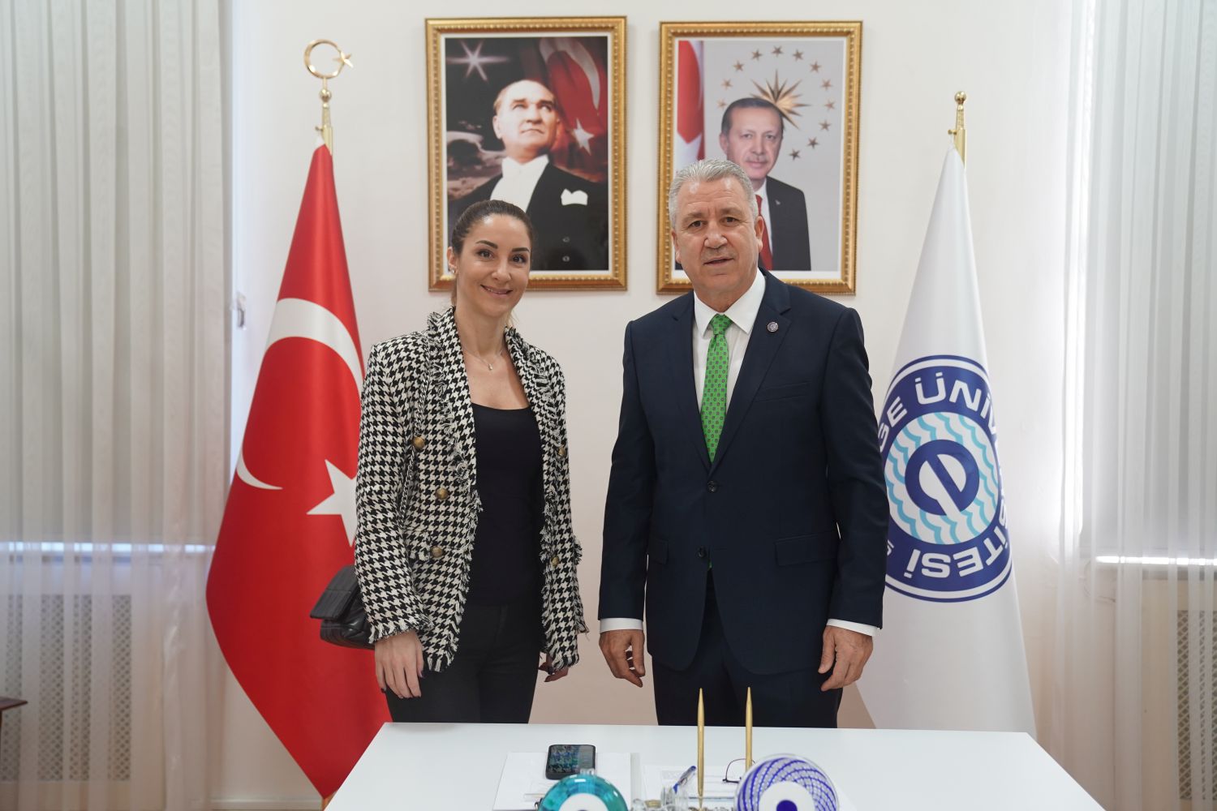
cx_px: 608
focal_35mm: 40
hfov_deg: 48.5
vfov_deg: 33.4
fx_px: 1352
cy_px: 406
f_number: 3.2
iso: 1000
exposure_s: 1/100
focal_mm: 40
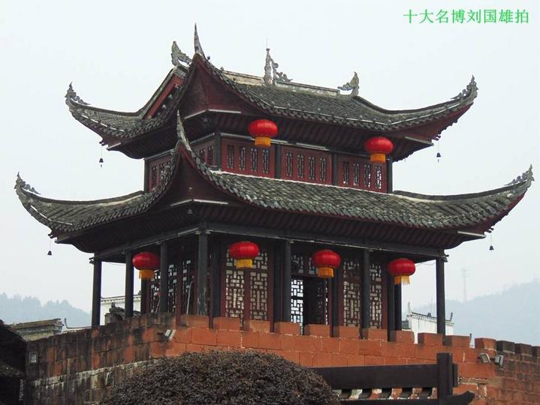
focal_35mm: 108
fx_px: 1686
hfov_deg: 18.2
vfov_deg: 13.7
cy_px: 202
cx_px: 270
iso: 80
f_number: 3.9
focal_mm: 19.4
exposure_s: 1/160
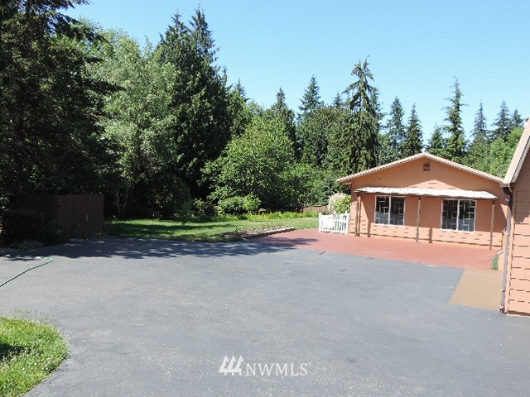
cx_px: 265
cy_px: 198
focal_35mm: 30
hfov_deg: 60.0
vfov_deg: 46.8
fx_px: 459
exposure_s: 1/400
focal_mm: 5.3
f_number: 3.1
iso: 80
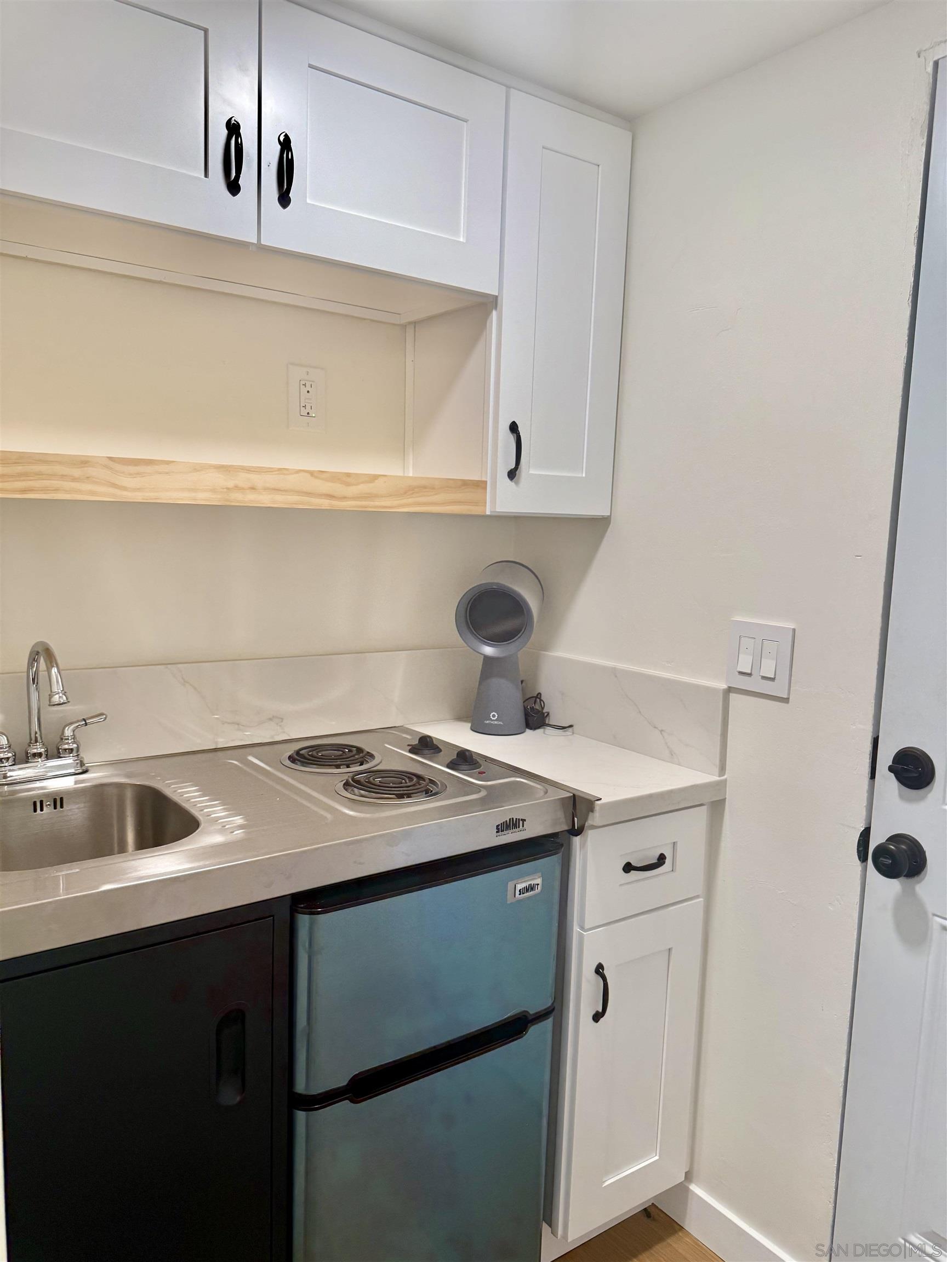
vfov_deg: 71.6
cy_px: 631
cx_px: 474
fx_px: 875
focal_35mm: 24
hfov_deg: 56.8
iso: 100
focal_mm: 6.76
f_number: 1.78
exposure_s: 1/120
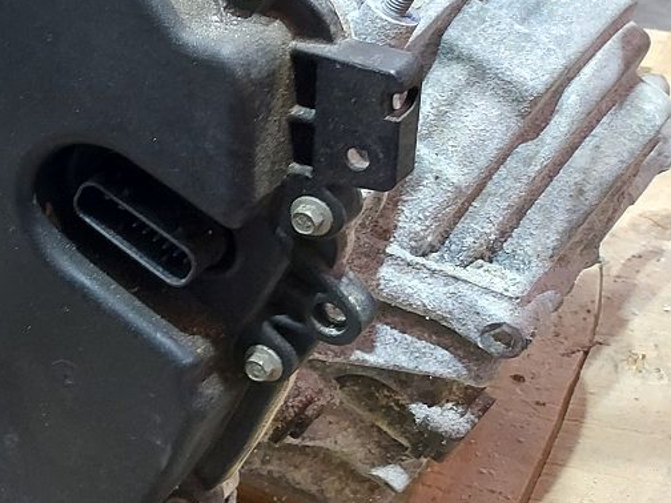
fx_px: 1279
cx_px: -239
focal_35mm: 66
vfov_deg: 21.8
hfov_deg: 24.8
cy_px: 69
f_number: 1.8
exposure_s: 1/33
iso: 250
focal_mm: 5.23
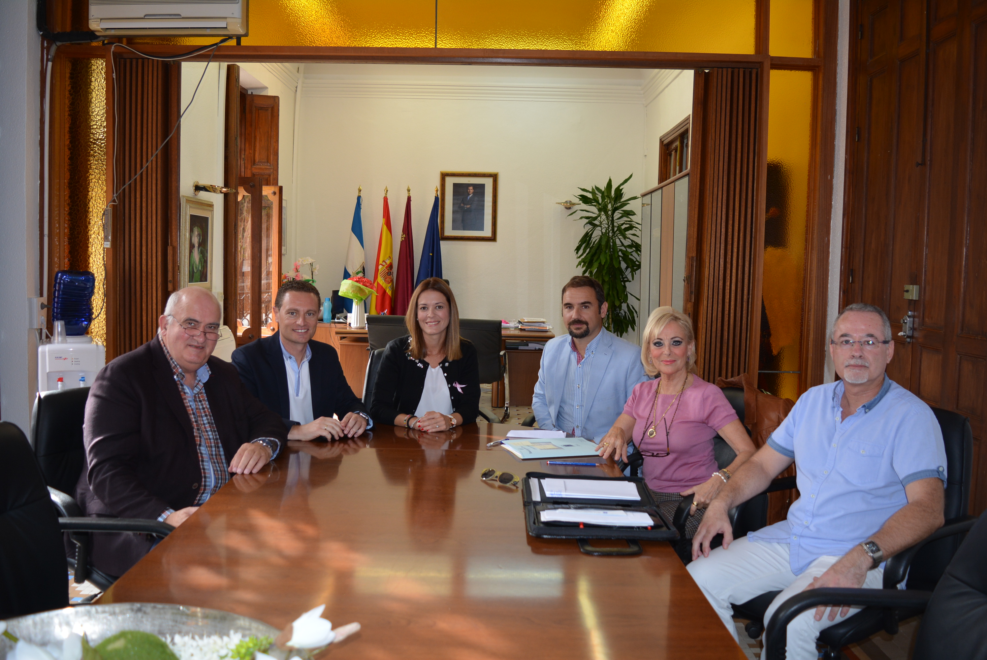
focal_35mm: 30
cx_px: 494
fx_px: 823
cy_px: 330
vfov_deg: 43.7
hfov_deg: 61.9
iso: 400
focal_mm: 20
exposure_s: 1/125
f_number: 3.8
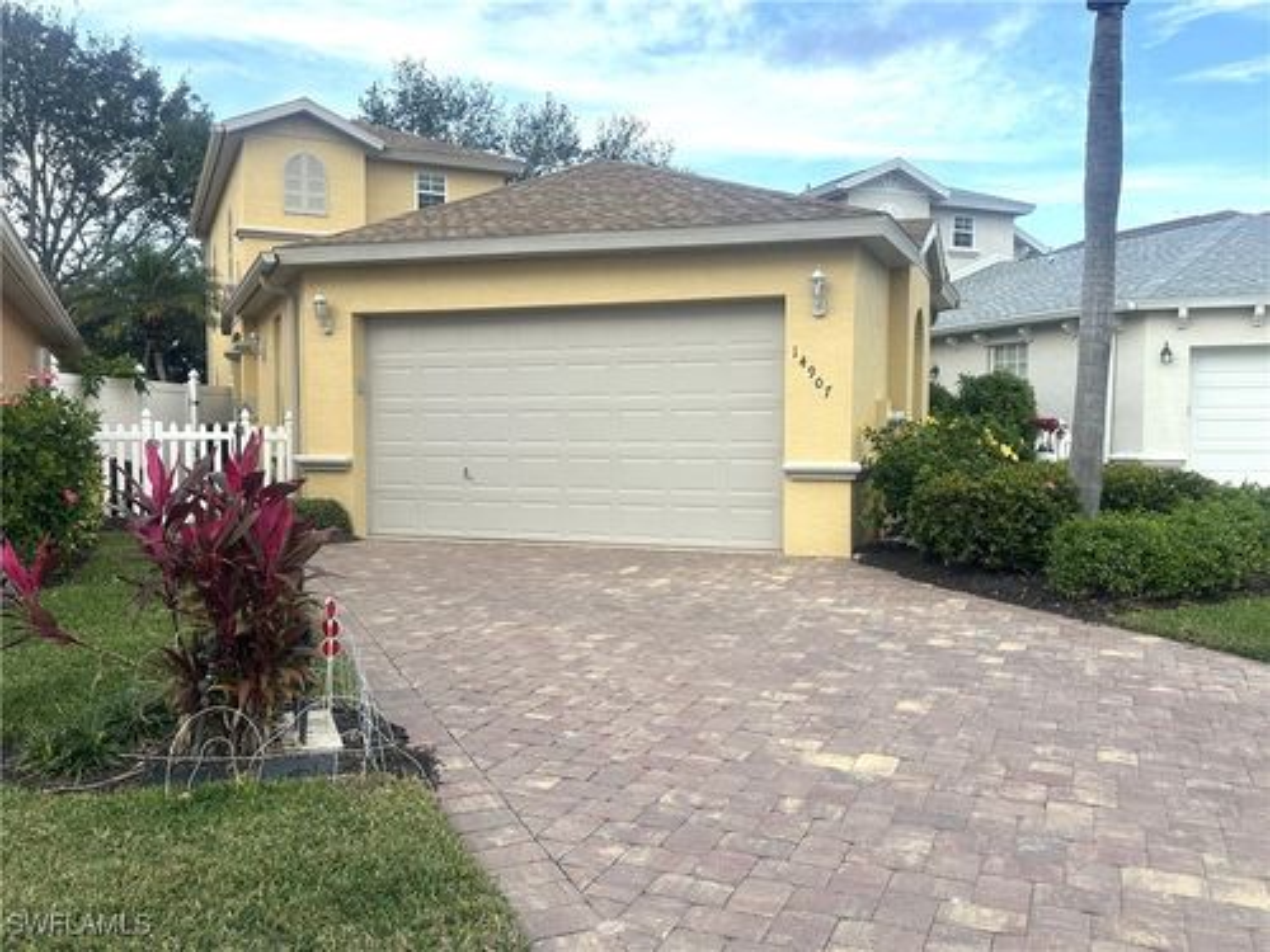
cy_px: 476
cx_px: 635
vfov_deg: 46.8
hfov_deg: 60.0
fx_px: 1101
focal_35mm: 30
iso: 80
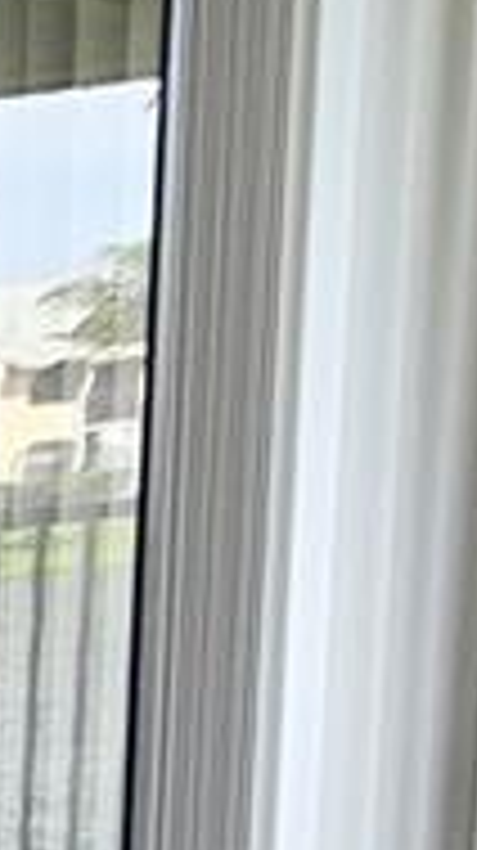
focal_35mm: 90
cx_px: -1431
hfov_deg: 8.0
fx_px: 2028
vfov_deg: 22.3
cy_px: 940
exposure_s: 1/77
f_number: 2.2
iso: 80
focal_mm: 2.2
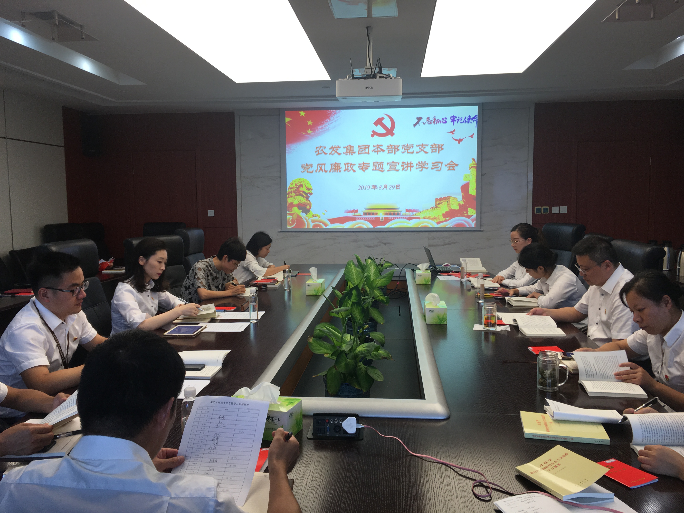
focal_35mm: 29
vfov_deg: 48.2
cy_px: 256
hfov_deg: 61.7
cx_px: 342
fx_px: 573
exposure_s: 1/50
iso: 32
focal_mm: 4.15
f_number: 2.2
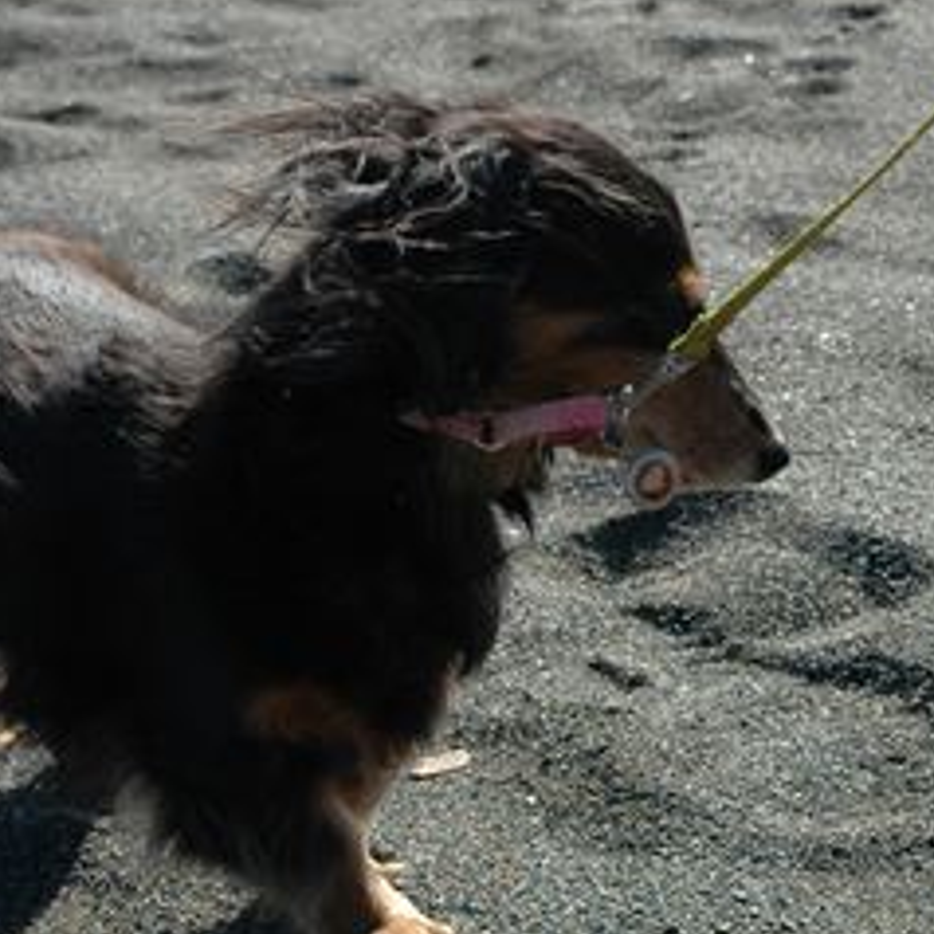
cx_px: 750
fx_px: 3668
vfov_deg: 14.5
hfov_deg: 14.4
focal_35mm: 120
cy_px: 322
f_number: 7.1
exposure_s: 1/500
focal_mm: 35
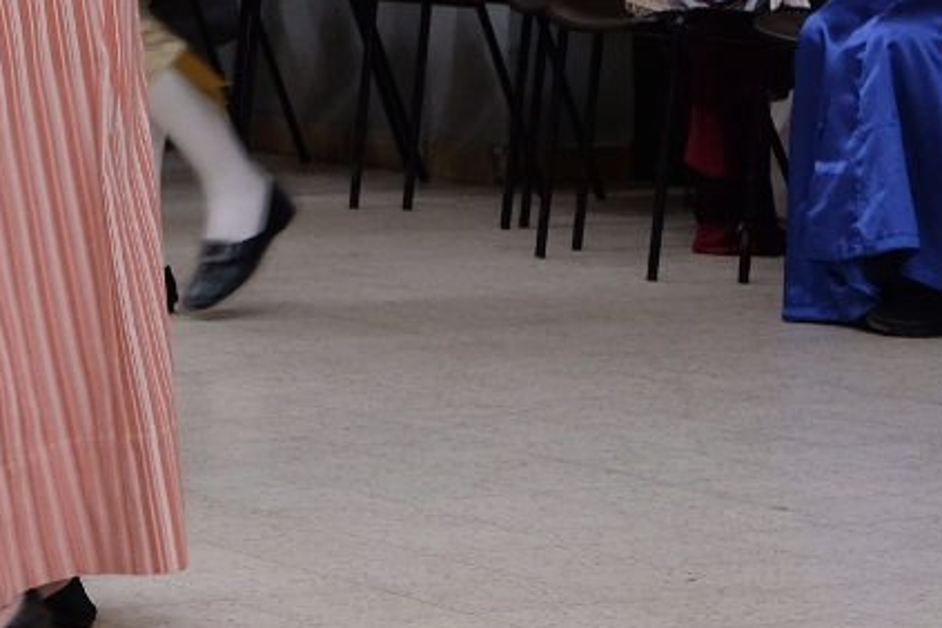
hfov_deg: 9.0
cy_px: -56
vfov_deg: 6.4
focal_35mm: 214
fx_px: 5599
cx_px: -969
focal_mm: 34.3
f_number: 3.6
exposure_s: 1/60
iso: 500
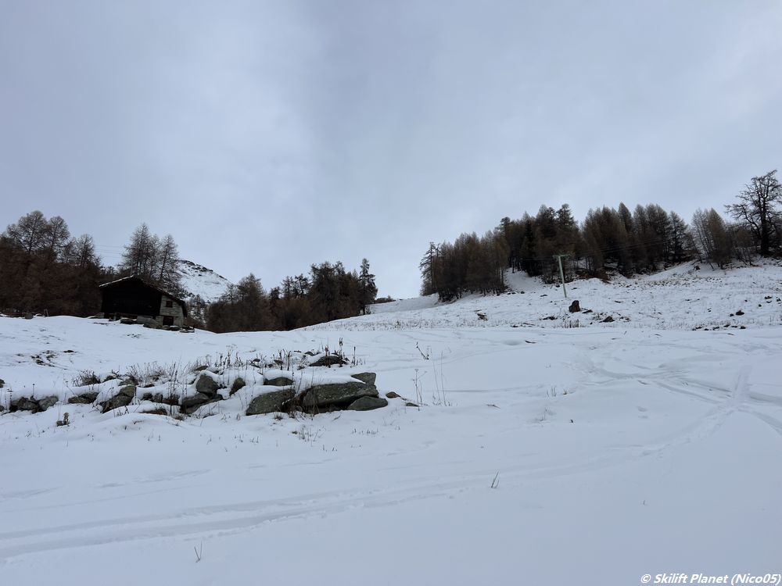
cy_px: 293
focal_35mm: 26
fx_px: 587
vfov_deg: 53.1
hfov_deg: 67.3
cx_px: 391
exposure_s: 1/8000
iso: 50
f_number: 1.5
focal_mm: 5.7
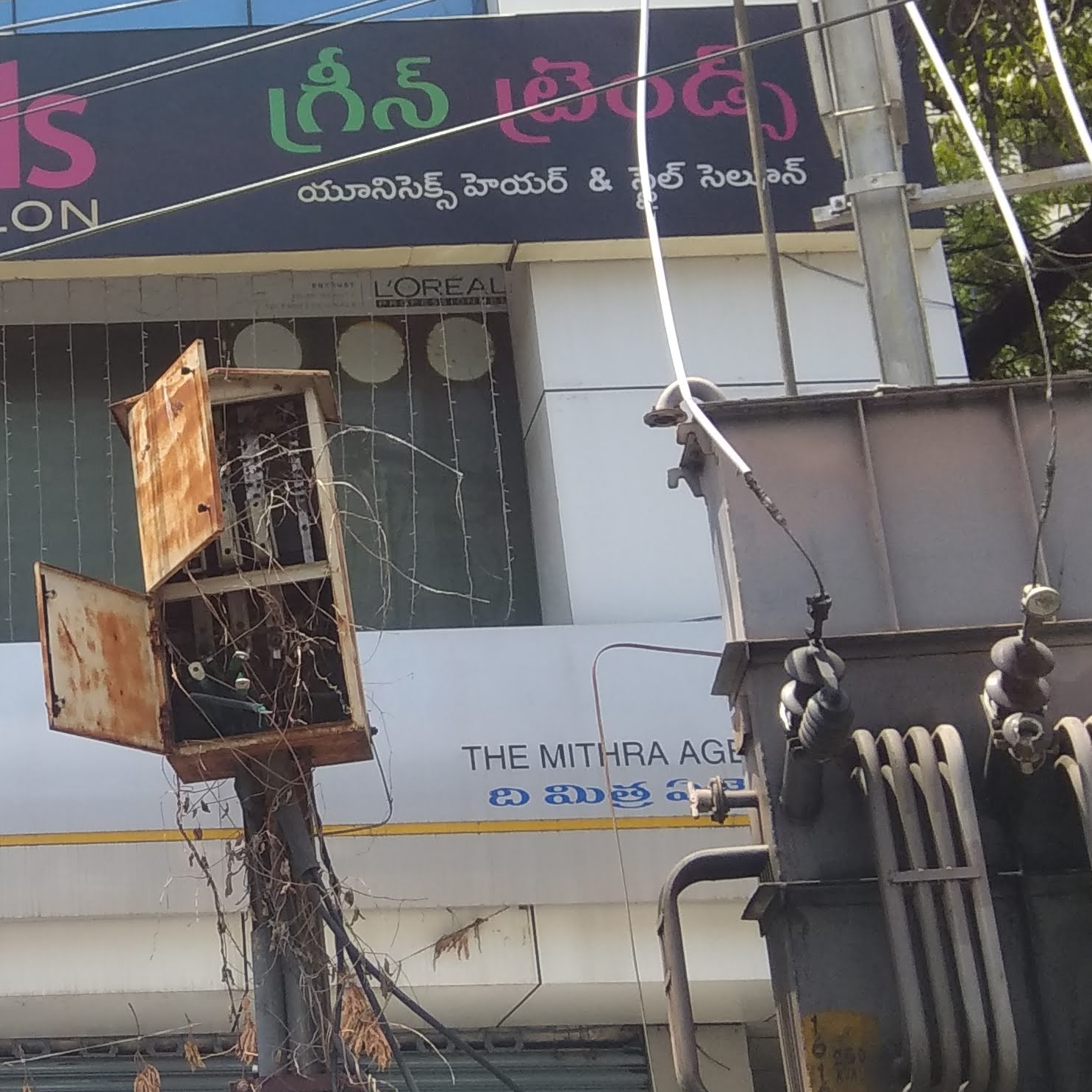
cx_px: 30
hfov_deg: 30.7
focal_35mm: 52
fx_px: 1856
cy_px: 365
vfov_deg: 32.5
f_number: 2
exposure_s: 1/609
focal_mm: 3.57
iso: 100
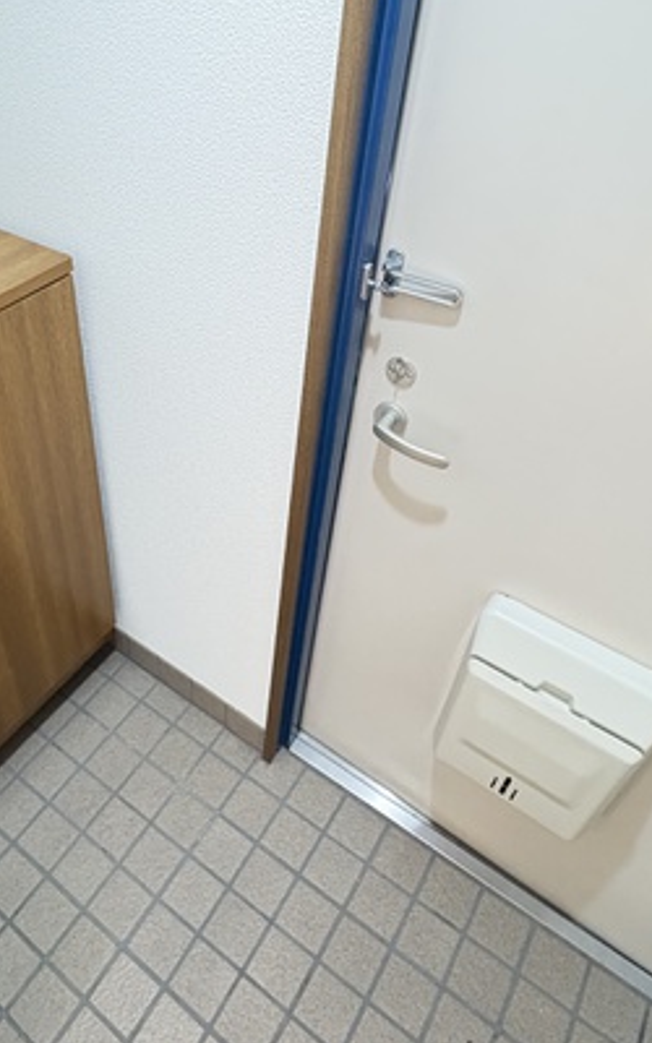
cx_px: 201
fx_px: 739
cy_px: 439
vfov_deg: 70.0
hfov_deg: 46.6
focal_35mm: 26
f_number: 2.2
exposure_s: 1/60
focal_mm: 2.22
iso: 800
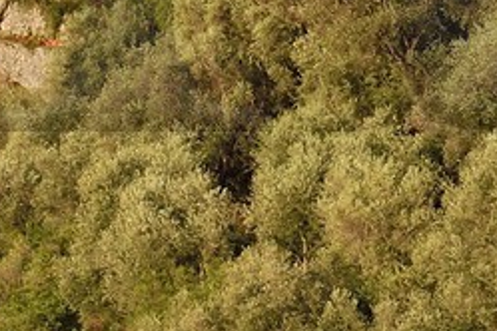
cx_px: 38
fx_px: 3989
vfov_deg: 4.7
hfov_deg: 7.1
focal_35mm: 289
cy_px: -192
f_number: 10
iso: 200
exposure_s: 1/200
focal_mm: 45
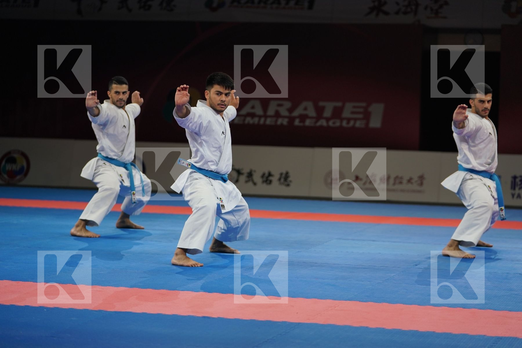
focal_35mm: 106
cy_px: 174
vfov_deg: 12.9
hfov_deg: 19.3
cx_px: 261
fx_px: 1537
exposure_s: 1/500
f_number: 2.8
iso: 500
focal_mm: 106
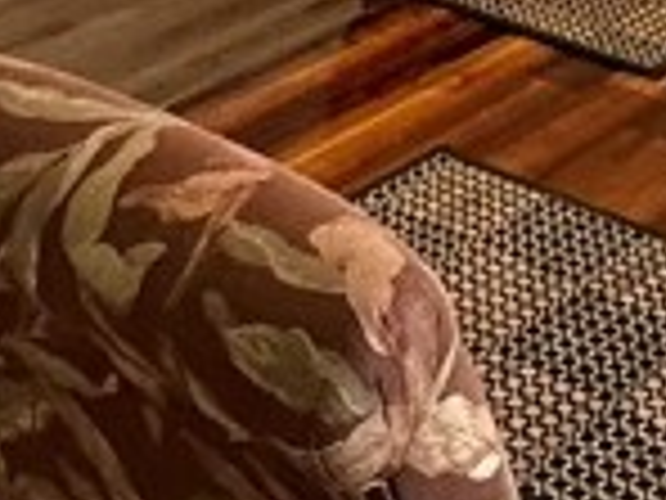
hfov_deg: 20.1
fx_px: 1866
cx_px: 482
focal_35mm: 97
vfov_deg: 13.3
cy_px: -477
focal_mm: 2.22
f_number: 2.2
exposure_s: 1/60
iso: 250
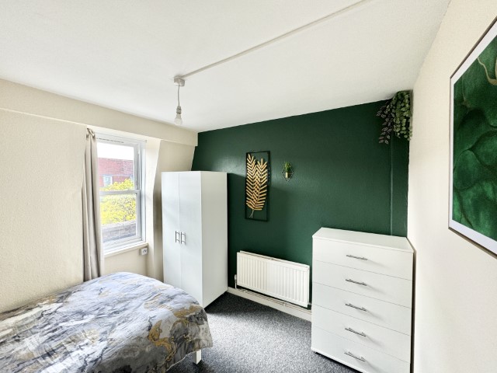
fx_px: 201
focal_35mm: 14
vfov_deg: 85.7
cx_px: 248
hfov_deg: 102.1
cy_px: 186
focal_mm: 2.22
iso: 100
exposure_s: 1/99
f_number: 2.2
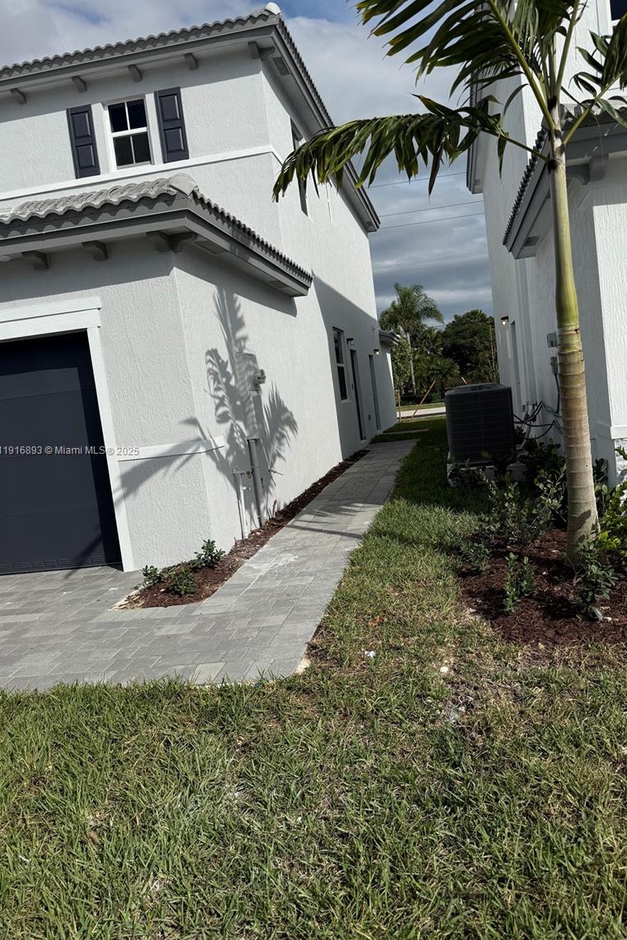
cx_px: 356
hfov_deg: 49.4
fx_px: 679
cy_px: 451
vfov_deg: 69.4
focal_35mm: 26
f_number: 1.78
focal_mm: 6.76
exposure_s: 1/10309
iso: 80
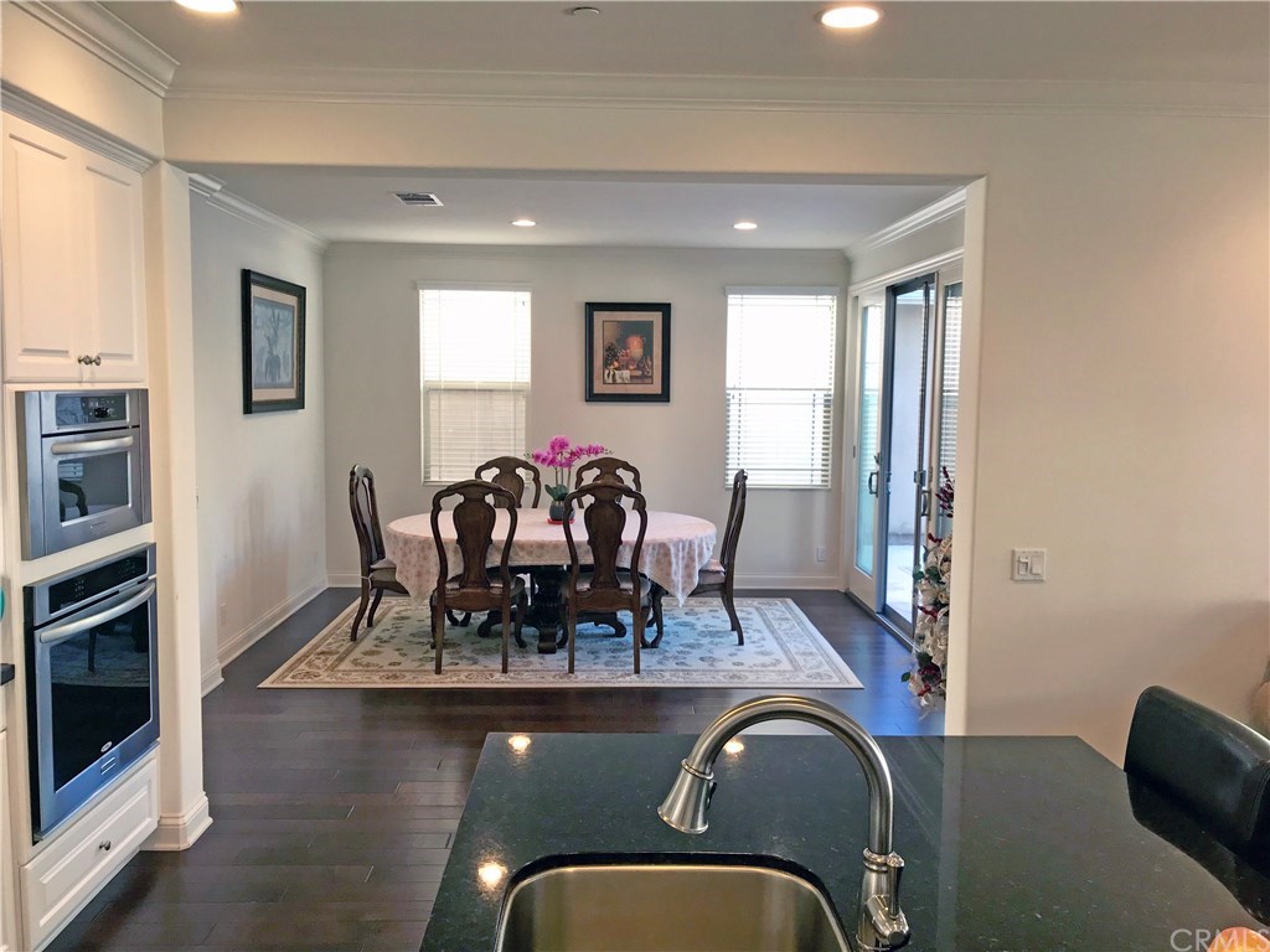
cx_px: 635
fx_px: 1027
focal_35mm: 28
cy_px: 476
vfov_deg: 49.7
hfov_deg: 63.4
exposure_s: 1/30
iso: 40
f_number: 1.8
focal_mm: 3.99
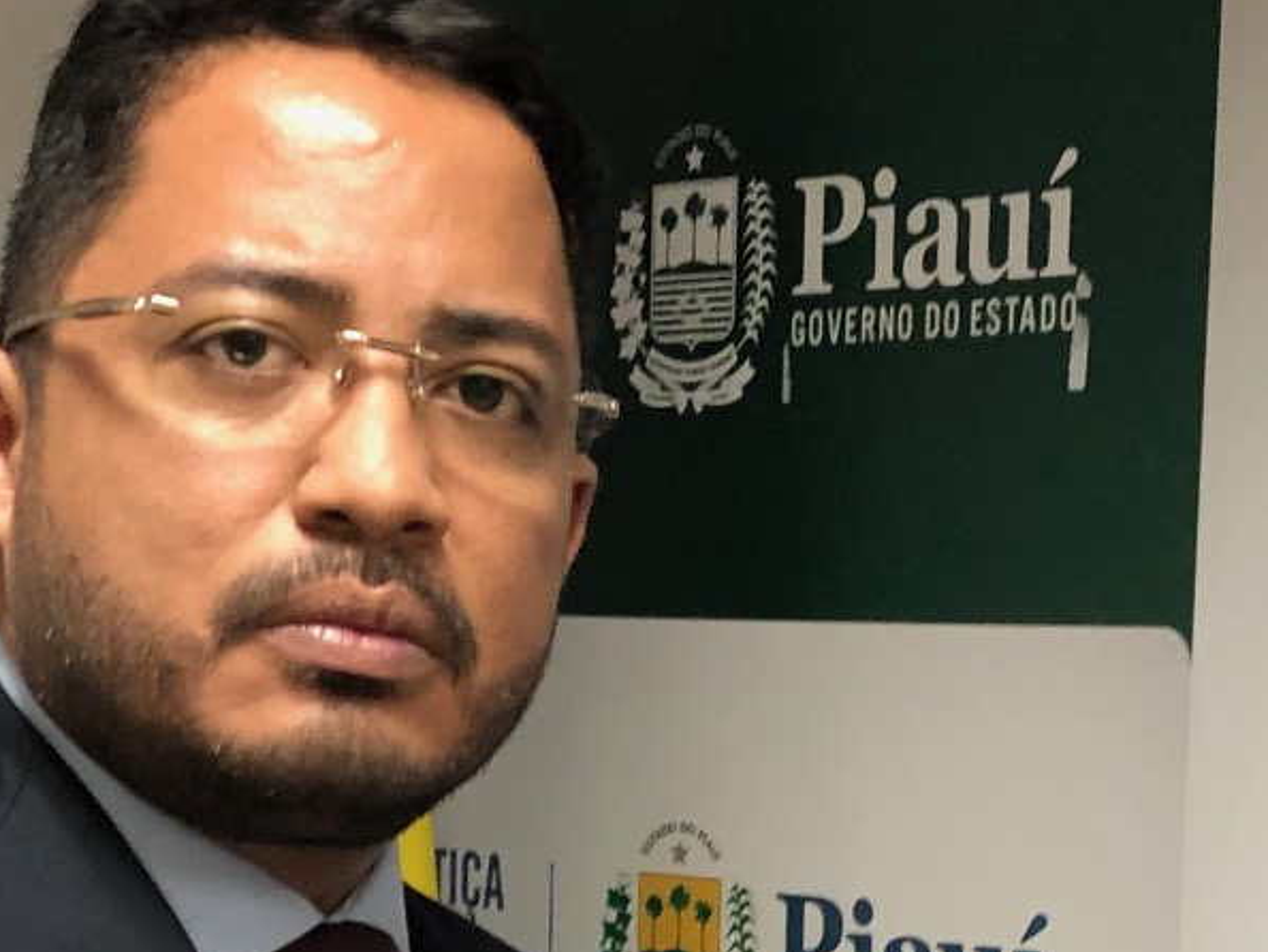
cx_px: 1074
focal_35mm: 95
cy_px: 1180
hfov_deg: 20.3
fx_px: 3481
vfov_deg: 15.0
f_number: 1.8
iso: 100
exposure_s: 1/13
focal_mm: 4
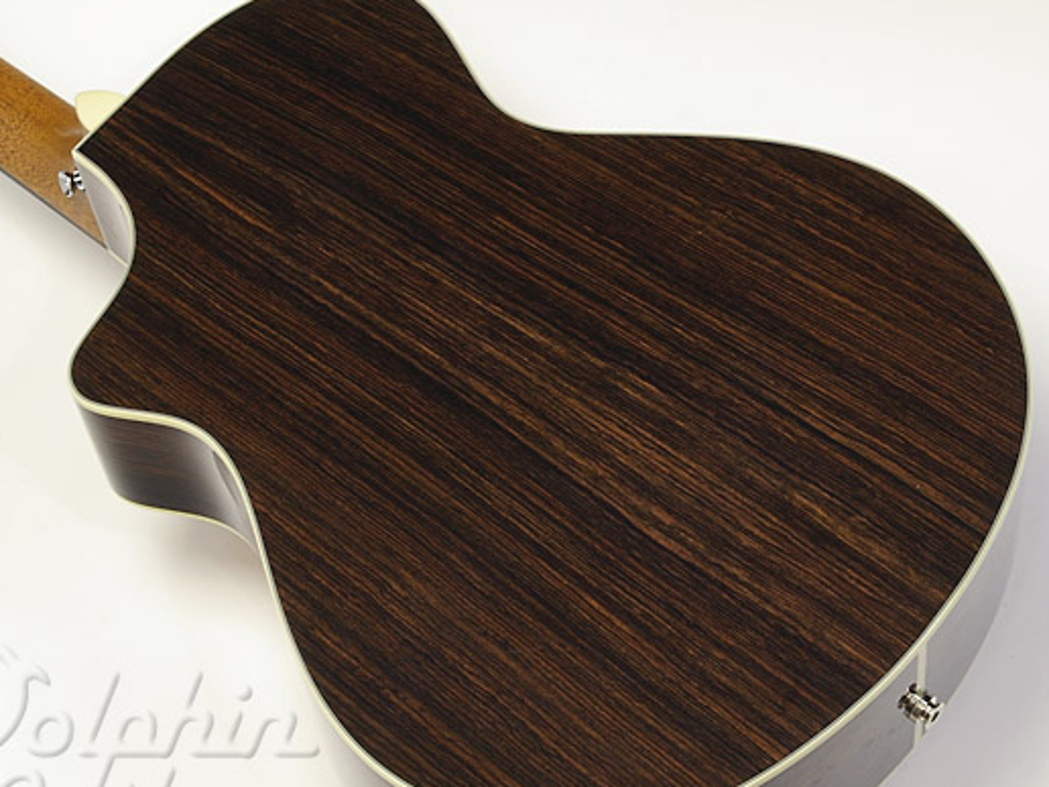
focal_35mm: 98
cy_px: 447
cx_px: 522
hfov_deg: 20.0
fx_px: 2970
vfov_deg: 15.1
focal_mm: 53
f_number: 19
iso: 400
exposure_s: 2
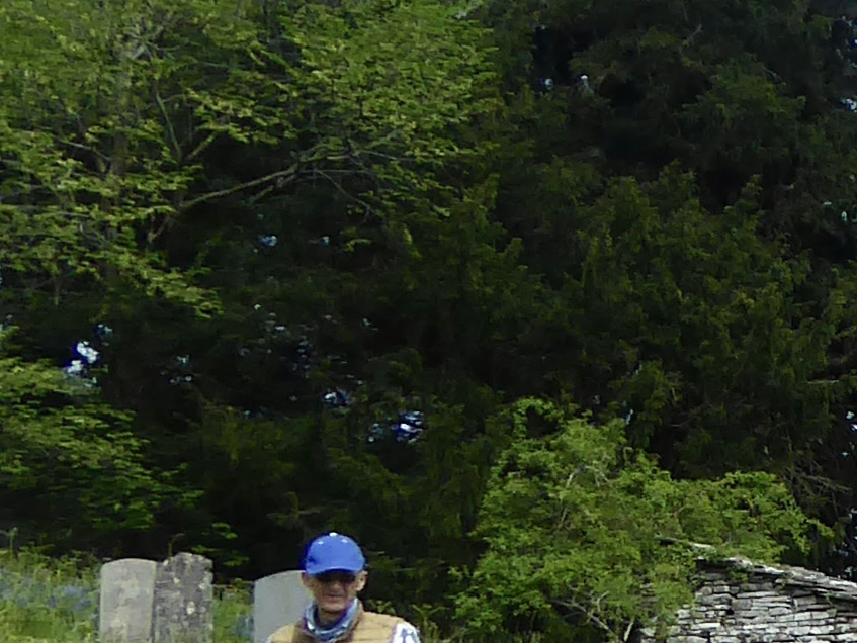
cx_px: 1944
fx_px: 2923
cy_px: 575
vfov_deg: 12.5
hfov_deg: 13.2
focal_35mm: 118
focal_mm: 4.3
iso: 80
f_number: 3.3
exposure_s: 1/800
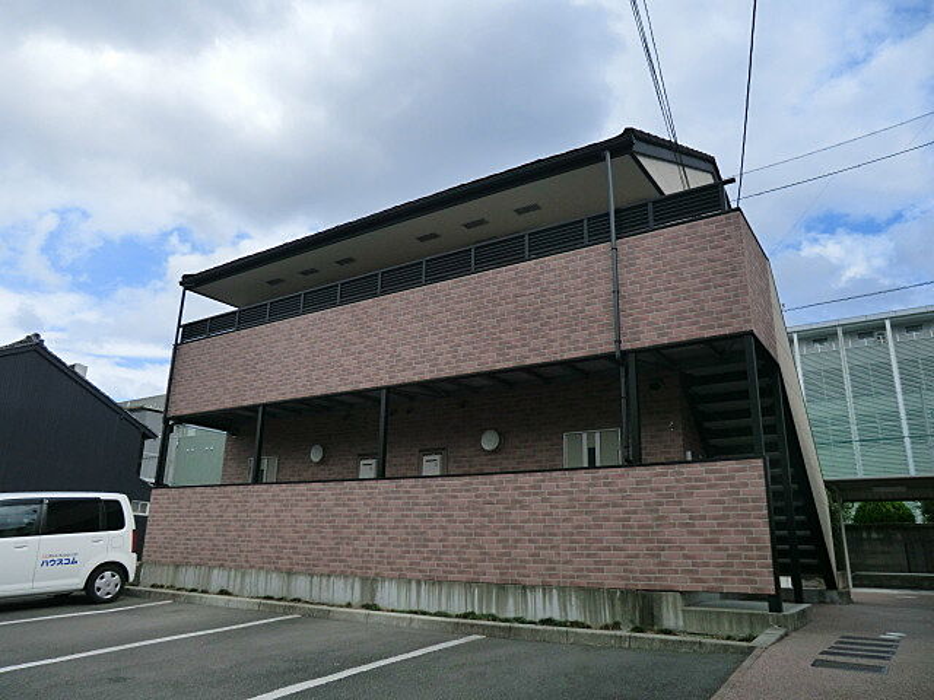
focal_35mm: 24
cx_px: 467
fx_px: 648
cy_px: 350
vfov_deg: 56.8
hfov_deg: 71.6
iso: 80
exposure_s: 1/200
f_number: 7.5
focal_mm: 4.3
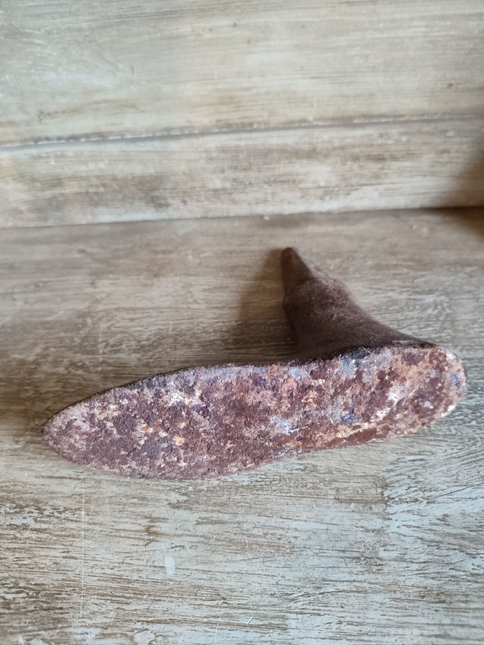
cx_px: 242
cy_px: 322
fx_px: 447
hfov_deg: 56.8
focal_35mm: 24
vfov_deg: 71.6
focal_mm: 5.89
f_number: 1.89
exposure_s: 1/20
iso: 1121
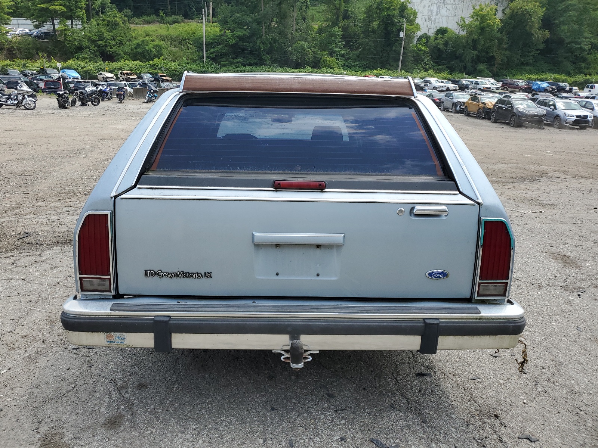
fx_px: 449
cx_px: 299
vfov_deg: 53.1
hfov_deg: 67.3
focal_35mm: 26
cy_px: 224
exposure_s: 1/1667
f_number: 1.5
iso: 50
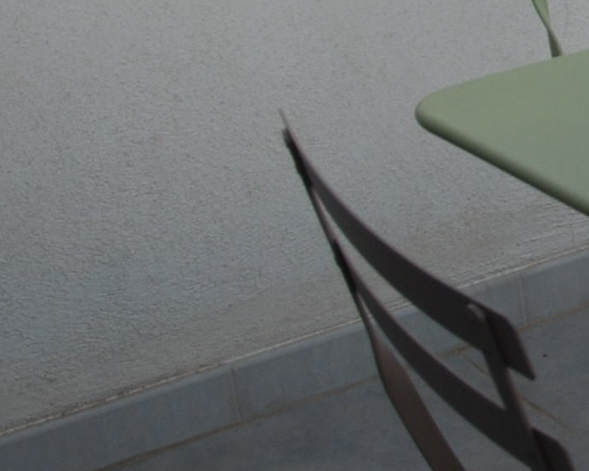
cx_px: 1171
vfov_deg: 12.0
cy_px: -94
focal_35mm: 126
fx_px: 2196
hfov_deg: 13.2
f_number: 4.5
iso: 125
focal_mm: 16
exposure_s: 1/400
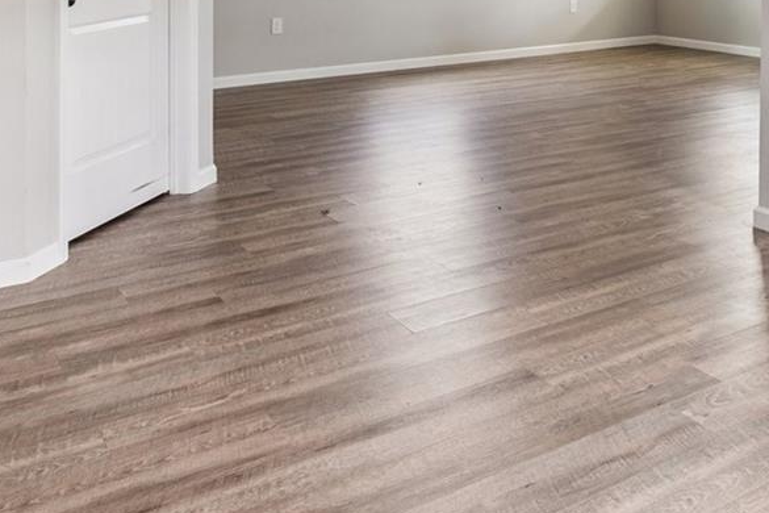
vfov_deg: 29.0
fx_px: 876
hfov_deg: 46.6
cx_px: 517
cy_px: -74
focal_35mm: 41
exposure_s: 1/5
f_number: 8
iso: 200
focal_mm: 10
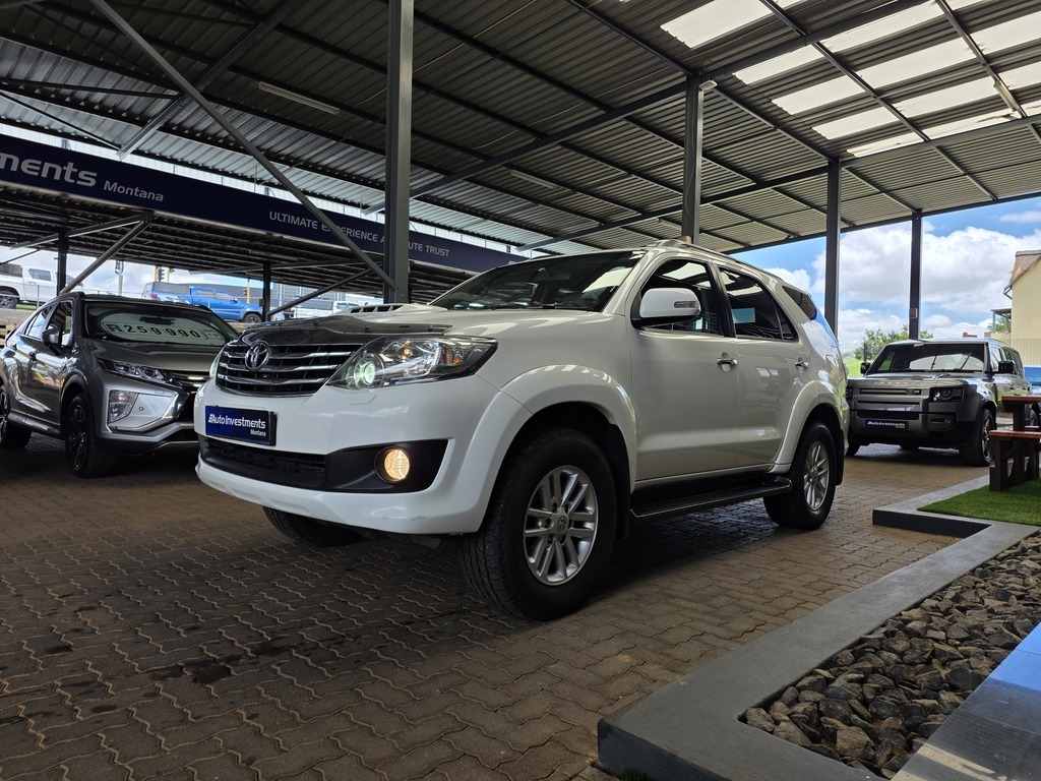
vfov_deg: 58.9
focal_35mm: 23
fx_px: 692
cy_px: 390
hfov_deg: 73.9
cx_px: 520
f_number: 1.7
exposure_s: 1/2436
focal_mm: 6.25
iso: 80
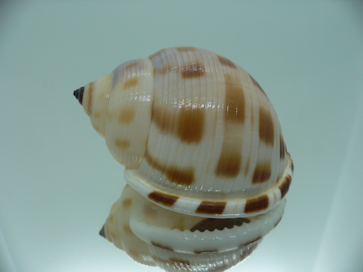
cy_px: 136
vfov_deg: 40.7
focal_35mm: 35
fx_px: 367
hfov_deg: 52.6
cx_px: 182
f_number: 2.8
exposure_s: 1/60
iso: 80
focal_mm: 4.6
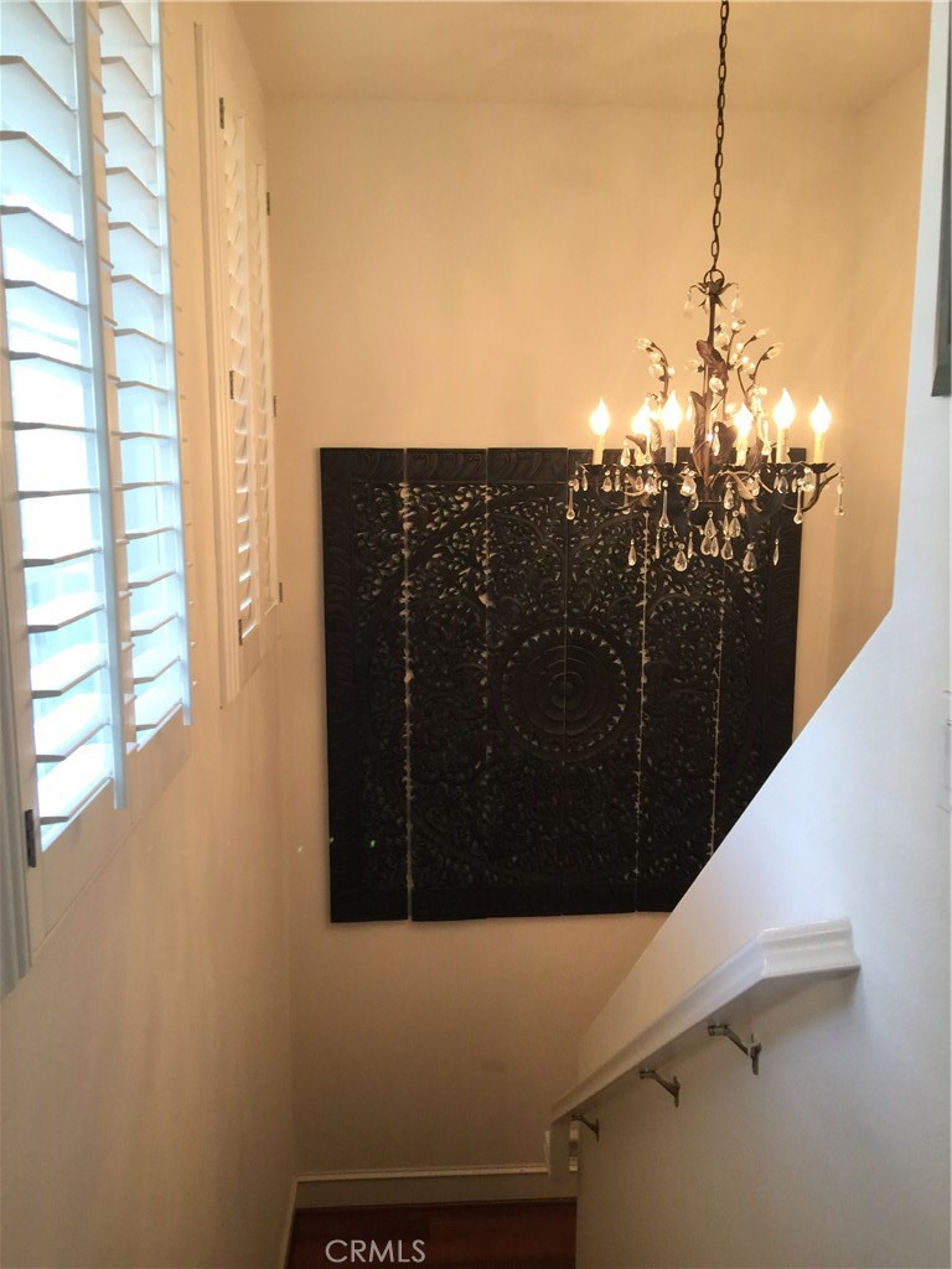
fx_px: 1063
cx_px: 476
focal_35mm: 29
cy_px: 634
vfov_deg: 61.7
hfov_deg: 48.2
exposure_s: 1/30
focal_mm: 4.15
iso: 32
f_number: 2.2
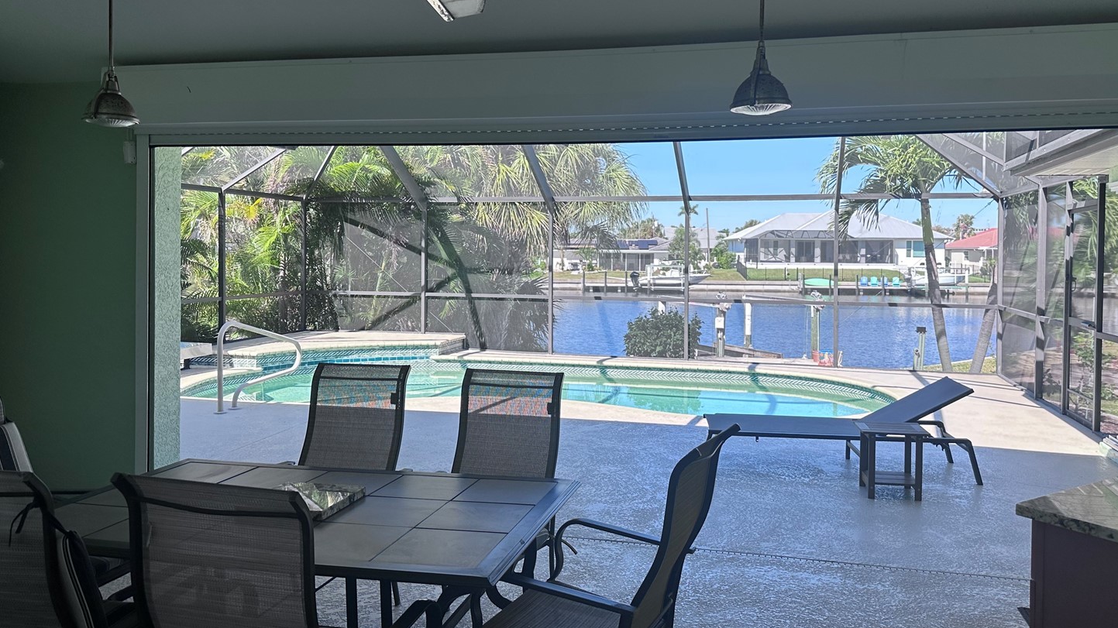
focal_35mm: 29
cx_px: 583
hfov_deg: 66.0
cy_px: 266
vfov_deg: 40.1
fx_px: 860
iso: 80
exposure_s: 1/1095
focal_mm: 6.86
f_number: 1.78
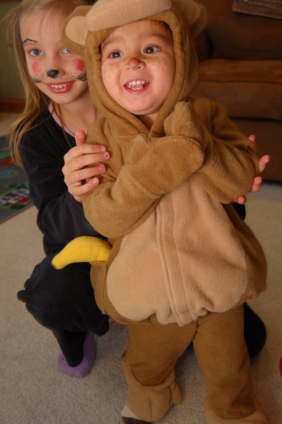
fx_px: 483
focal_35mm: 41
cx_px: 141
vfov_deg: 47.4
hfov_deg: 32.6
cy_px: 204
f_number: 4.2
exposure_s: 1/60
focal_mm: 26
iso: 400
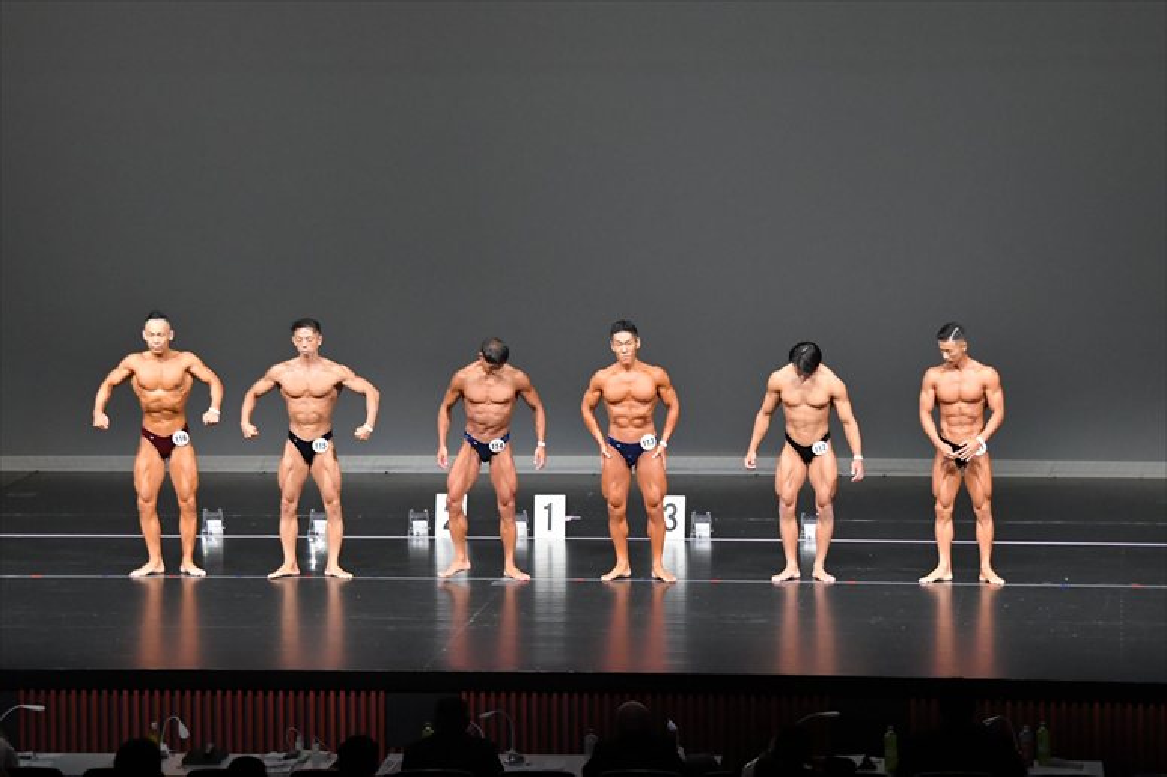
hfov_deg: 15.2
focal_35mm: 135
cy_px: 388
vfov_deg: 10.2
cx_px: 584
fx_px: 4374
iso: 5000
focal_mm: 90
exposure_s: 1/400
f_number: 5.6
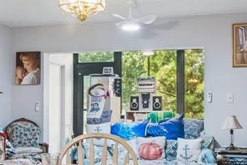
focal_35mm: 61
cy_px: 89
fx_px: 418
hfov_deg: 32.3
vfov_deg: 22.3
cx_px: 63
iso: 100
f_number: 7.1
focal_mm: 10
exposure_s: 1/1.25
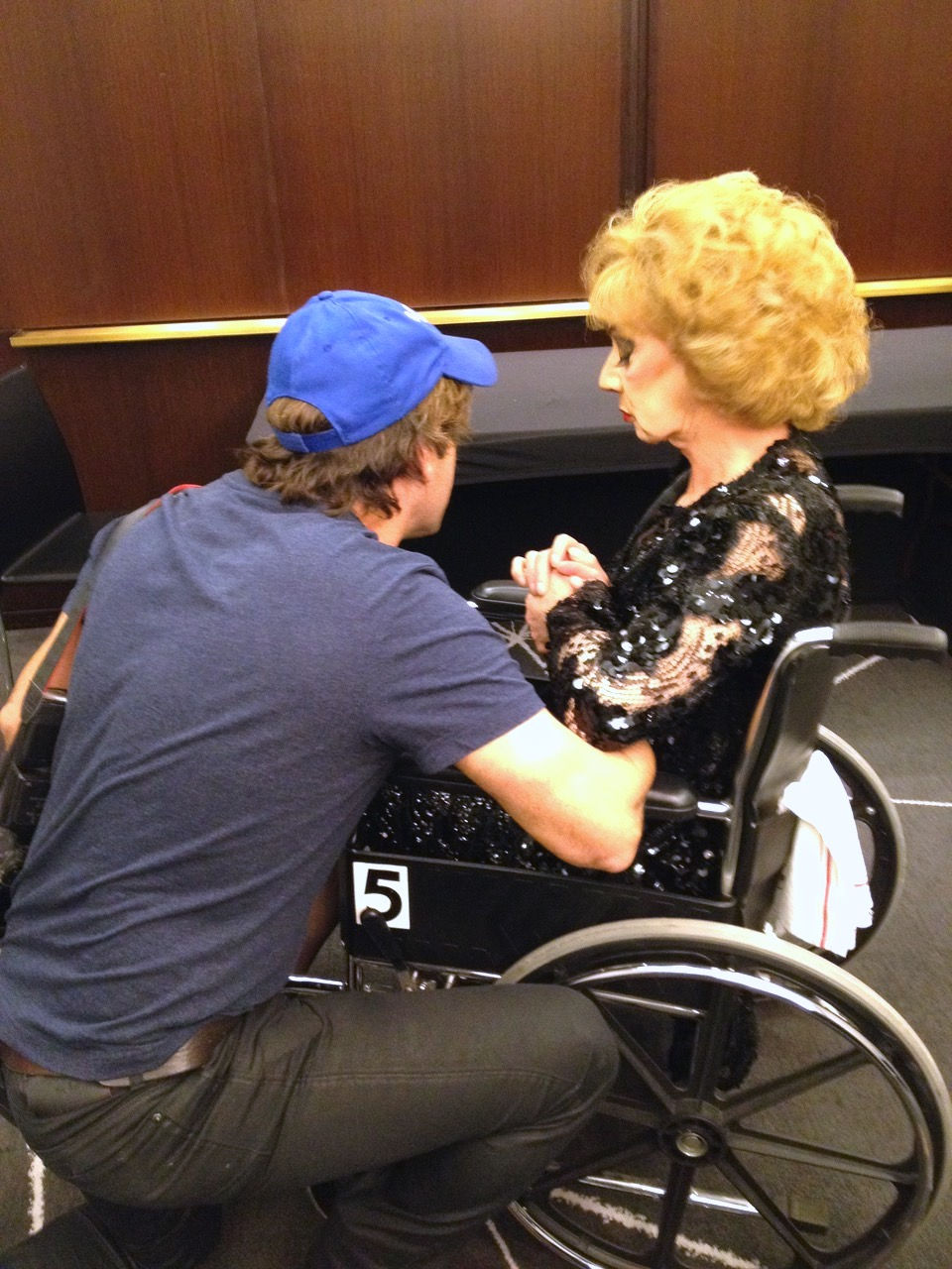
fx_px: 1283
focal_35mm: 35
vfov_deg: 52.6
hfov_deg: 40.7
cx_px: 476
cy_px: 634
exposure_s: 1/20
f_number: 2.4
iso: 320
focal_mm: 4.28
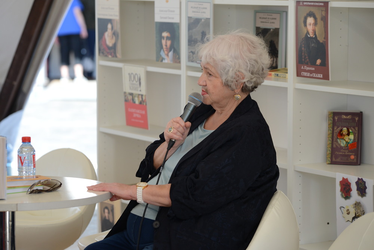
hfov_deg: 15.8
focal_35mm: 130
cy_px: 125
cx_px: 187
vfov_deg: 10.6
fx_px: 1351
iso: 500
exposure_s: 1/640
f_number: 4.5
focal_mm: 130
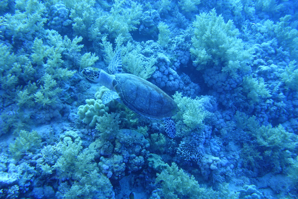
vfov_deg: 37.8
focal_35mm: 35
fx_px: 290
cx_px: 149
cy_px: 100
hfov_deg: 54.4
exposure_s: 1/60
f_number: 2.8
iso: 125
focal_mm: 12.81
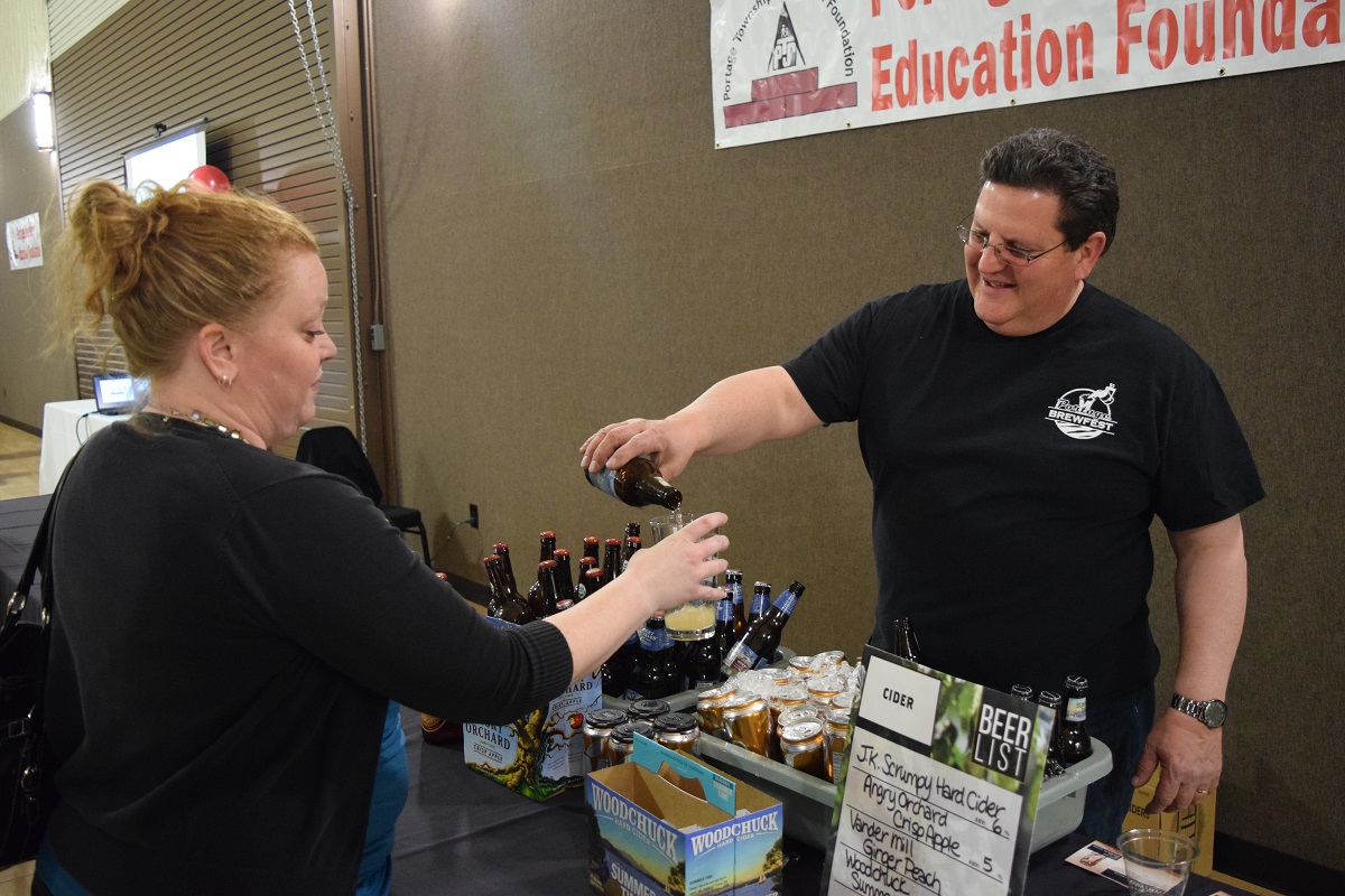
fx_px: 1233
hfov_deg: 57.2
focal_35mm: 33
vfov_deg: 40.0
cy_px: 448
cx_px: 672
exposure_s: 1/50
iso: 3200
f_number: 3.8
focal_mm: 22
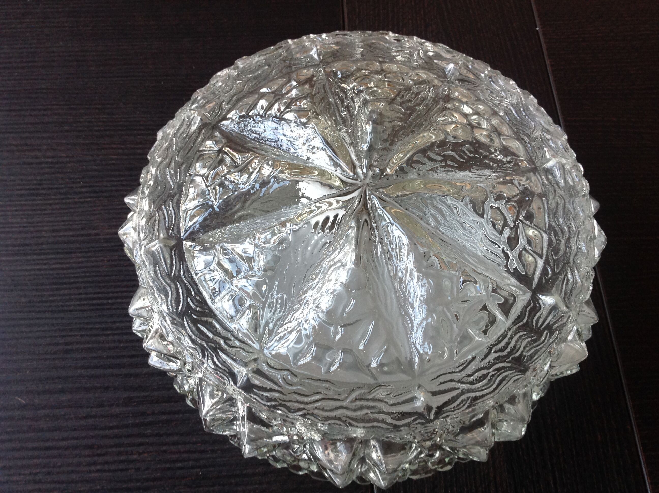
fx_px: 665
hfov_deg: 52.7
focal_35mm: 35
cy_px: 246
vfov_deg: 40.6
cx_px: 330
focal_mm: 4.28
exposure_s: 1/17
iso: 100
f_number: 2.4
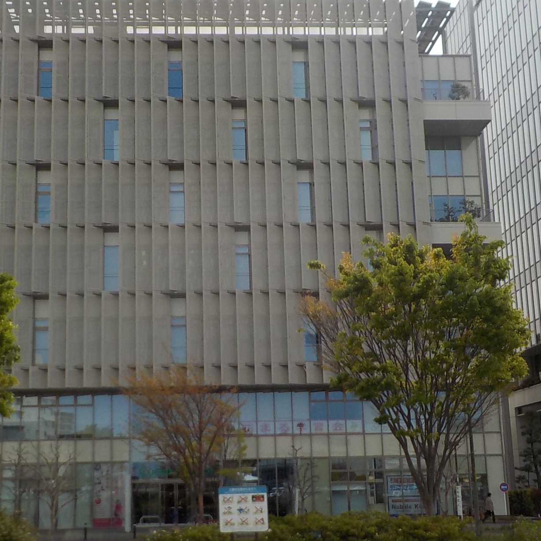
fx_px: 866
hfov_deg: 34.6
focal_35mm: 49
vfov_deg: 34.7
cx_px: 225
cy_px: 272
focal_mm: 4.1
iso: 125
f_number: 3.3
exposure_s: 1/1250
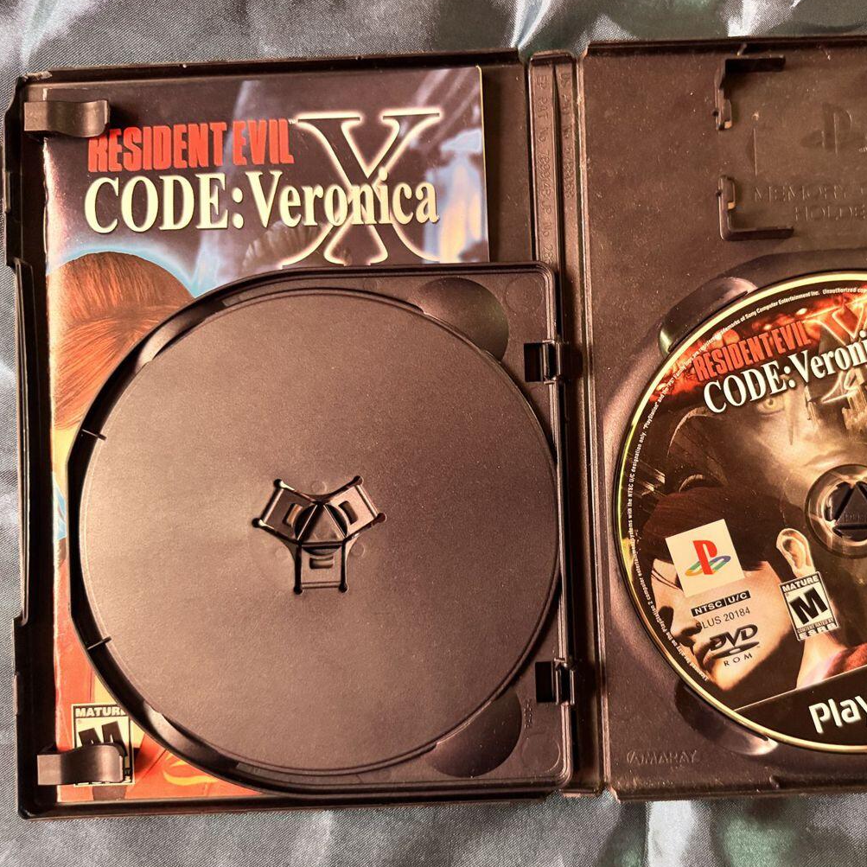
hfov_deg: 54.7
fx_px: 822
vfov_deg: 55.6
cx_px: 562
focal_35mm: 29
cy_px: 437
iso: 1000
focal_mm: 6.76
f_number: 1.78
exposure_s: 1/34
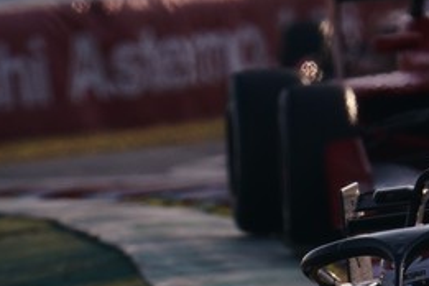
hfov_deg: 1.2
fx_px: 19756
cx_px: 399
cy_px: 311
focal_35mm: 1658
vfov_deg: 0.8
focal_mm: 600
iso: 200
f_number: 6.3
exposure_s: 1/800
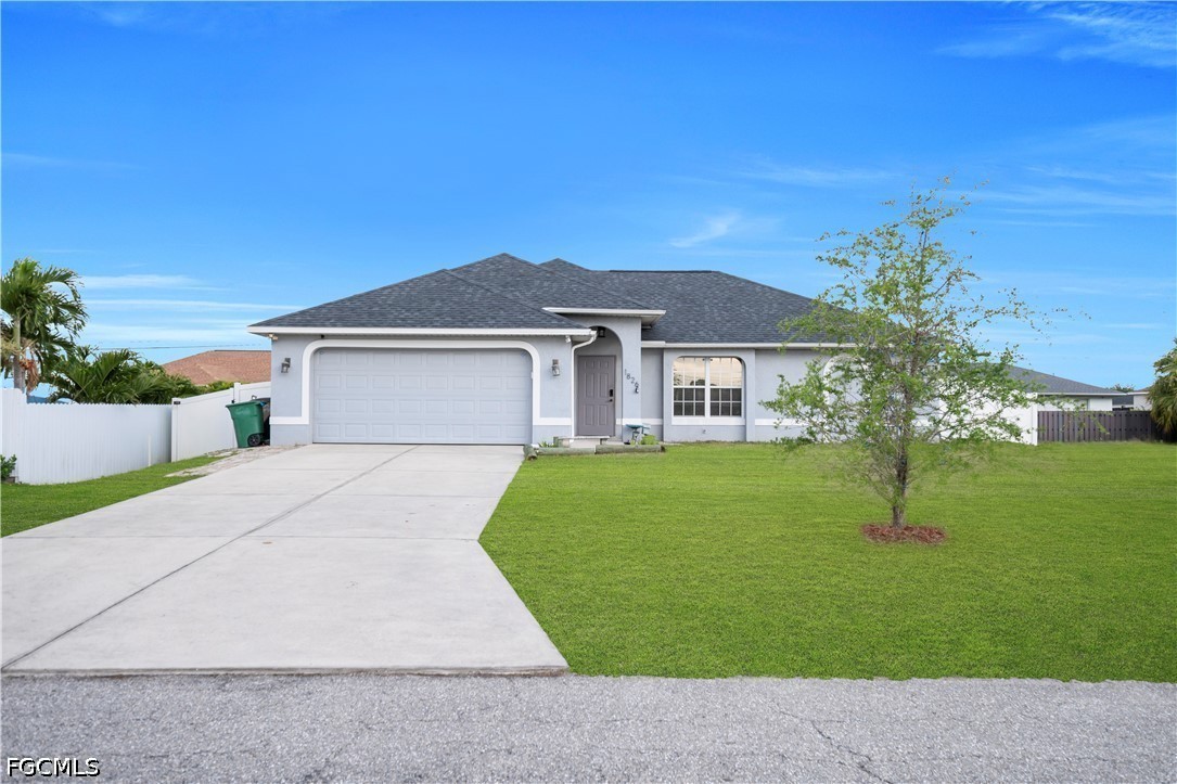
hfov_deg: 61.9
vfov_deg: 43.6
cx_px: 588
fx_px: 981
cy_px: 392
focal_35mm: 30
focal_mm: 20
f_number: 5.6
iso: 100
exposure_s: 1/125
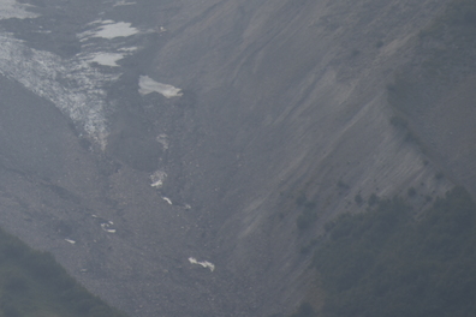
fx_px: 12811
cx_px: -137
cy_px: -113
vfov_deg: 1.4
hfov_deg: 2.1
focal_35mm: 969
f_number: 6.3
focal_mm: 300
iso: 100
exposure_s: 1/640
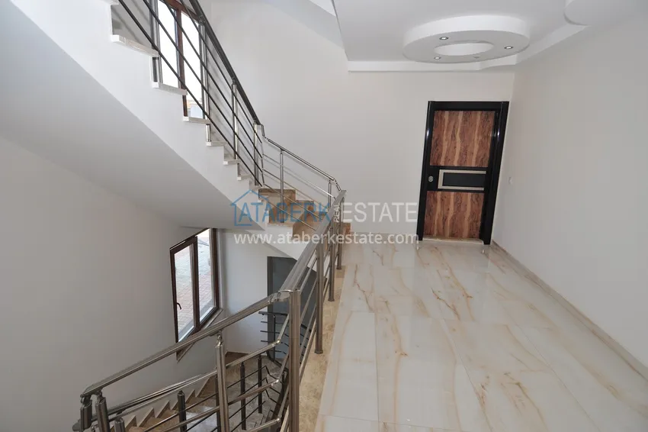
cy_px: 216
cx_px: 324
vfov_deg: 67.3
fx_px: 324
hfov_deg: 90.0
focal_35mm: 18
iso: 200
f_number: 5.6
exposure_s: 1/125
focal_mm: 12
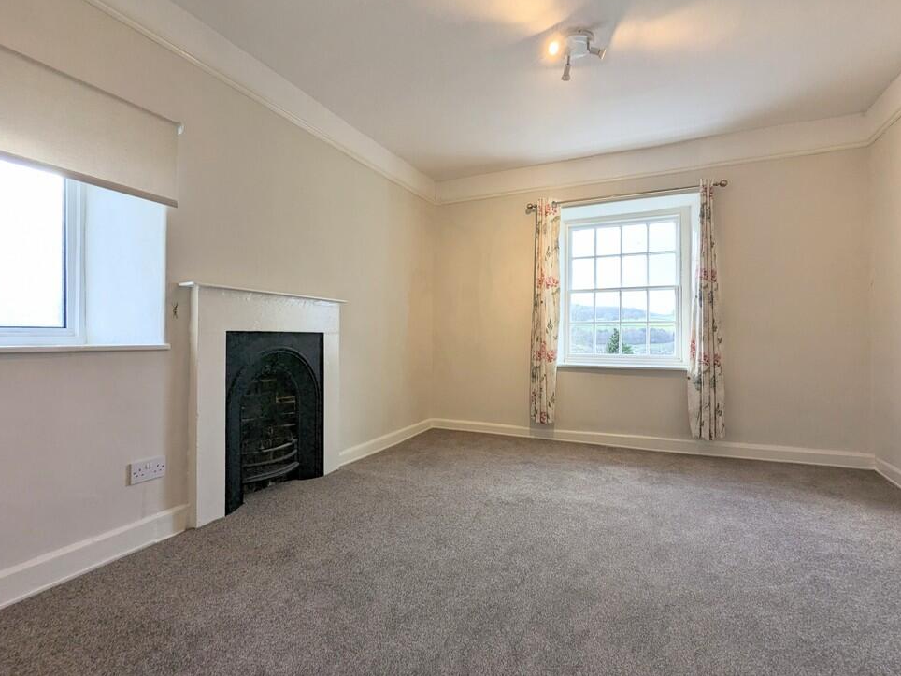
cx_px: 441
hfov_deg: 91.0
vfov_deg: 74.7
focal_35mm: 17
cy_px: 336
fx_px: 442
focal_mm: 2.35
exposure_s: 1/163
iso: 94
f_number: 2.2
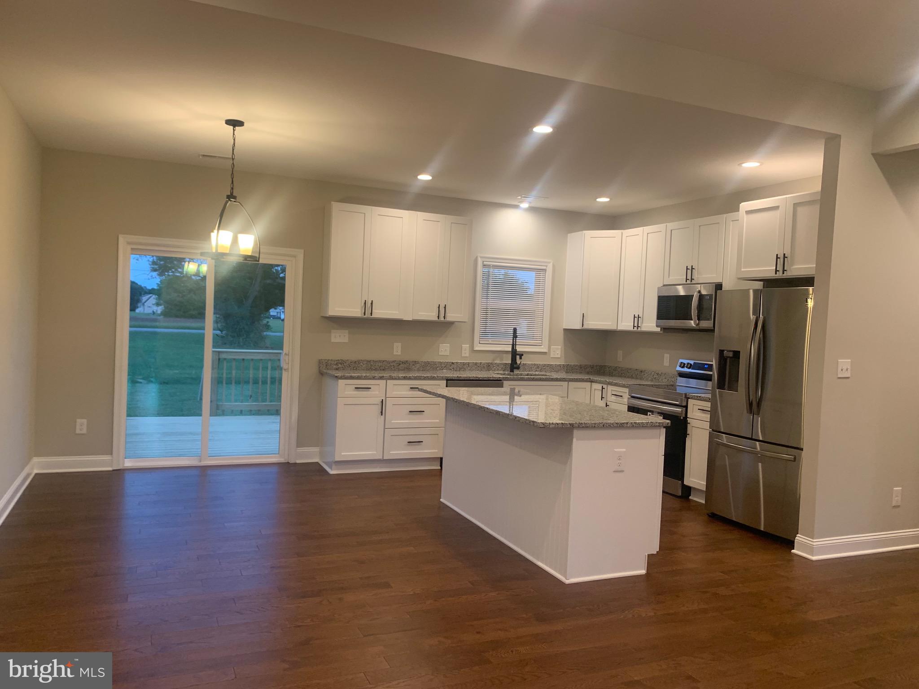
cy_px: 344
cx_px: 460
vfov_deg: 53.1
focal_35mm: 26
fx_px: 690
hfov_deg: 67.3
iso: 80
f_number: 1.8
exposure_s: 1/60
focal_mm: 4.25
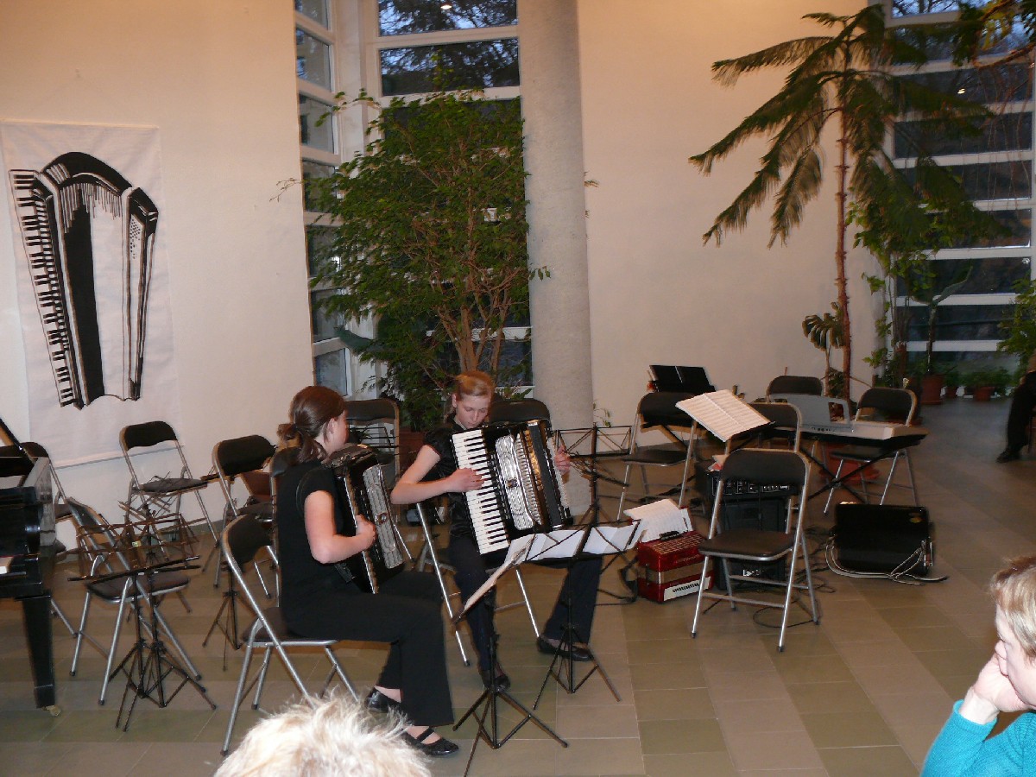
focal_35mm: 37
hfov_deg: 50.1
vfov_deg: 38.7
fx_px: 1107
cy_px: 388
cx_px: 518
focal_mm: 7.9
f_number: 2.8
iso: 200
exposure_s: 1/30
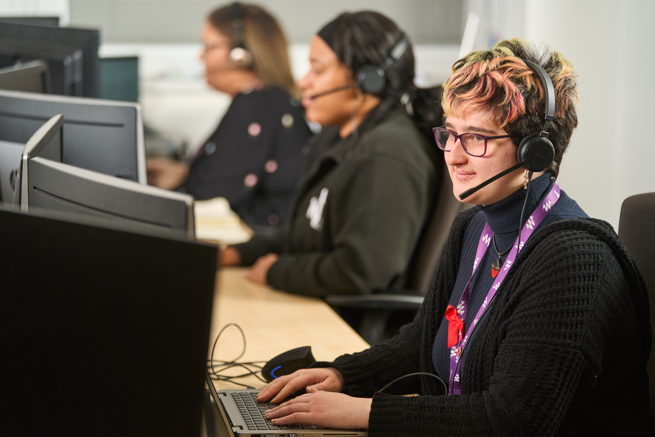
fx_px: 2201
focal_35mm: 121
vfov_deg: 11.3
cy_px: 218
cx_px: 328
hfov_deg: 16.9
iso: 200
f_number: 2.8
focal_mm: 121
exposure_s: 1/250
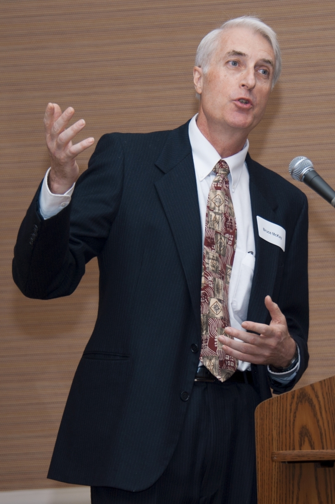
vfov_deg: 19.5
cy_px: 252
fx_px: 1468
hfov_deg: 13.0
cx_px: 168
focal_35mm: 105
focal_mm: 105
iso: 200
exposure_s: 1/60
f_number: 5.3
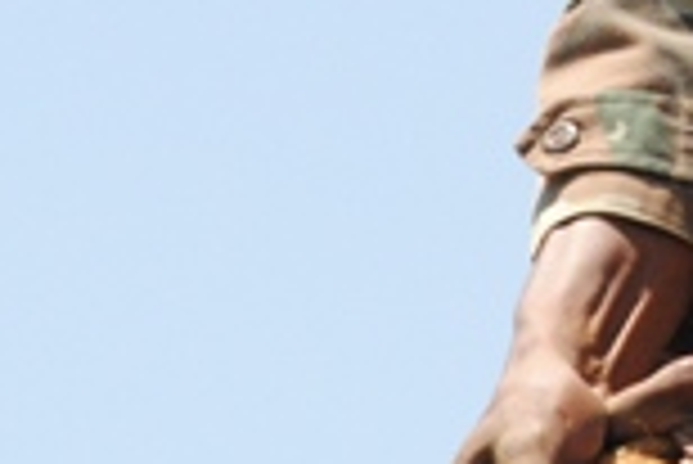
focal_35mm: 761
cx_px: 954
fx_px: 14663
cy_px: -297
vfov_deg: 1.8
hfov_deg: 2.7
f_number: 9
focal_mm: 122
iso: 800
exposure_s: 1/1250
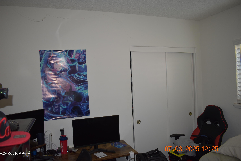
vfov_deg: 47.9
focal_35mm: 27
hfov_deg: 67.4
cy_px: 80
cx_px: 120
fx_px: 181
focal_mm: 18
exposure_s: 1/30
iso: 400
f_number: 3.5
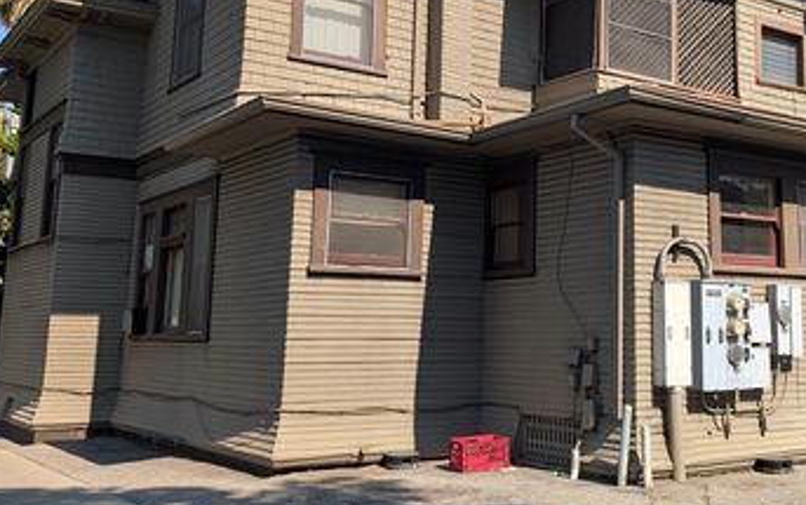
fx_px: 967
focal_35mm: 44
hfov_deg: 44.2
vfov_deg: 29.0
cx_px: 571
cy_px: 156
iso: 20
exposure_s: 1/845
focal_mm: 6.9
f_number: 1.68
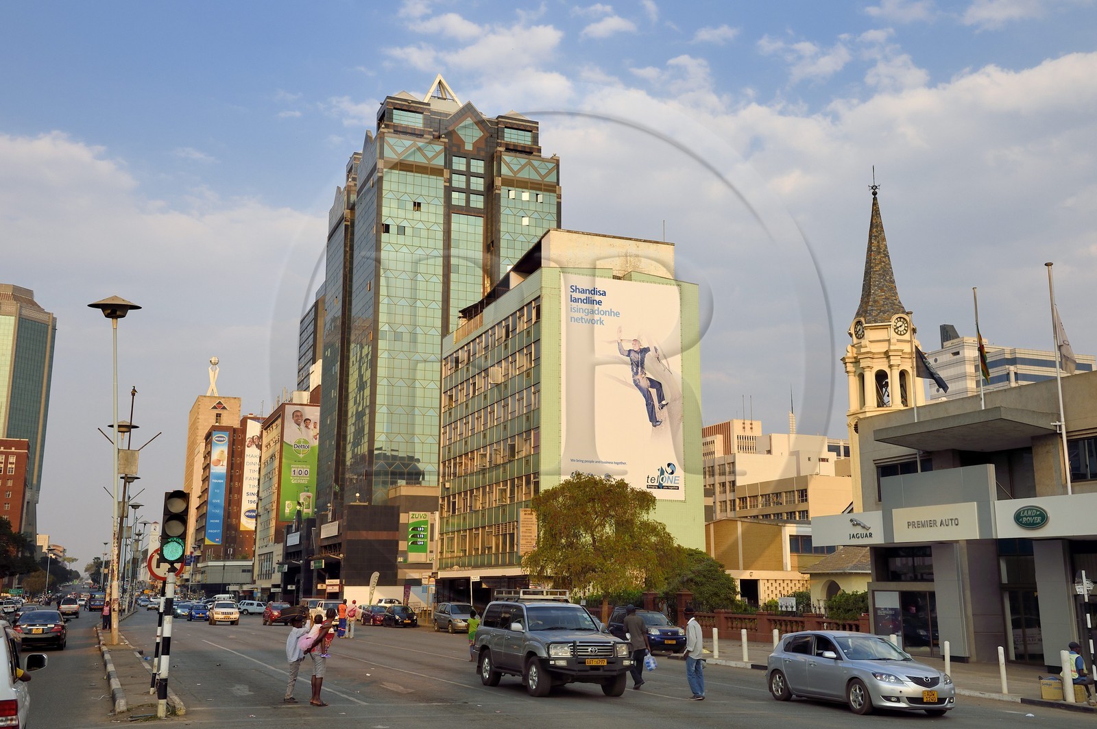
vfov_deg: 36.8
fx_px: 1096
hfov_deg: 53.2
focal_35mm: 36
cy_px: 364
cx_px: 548
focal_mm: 36
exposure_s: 1/640
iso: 400
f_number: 9
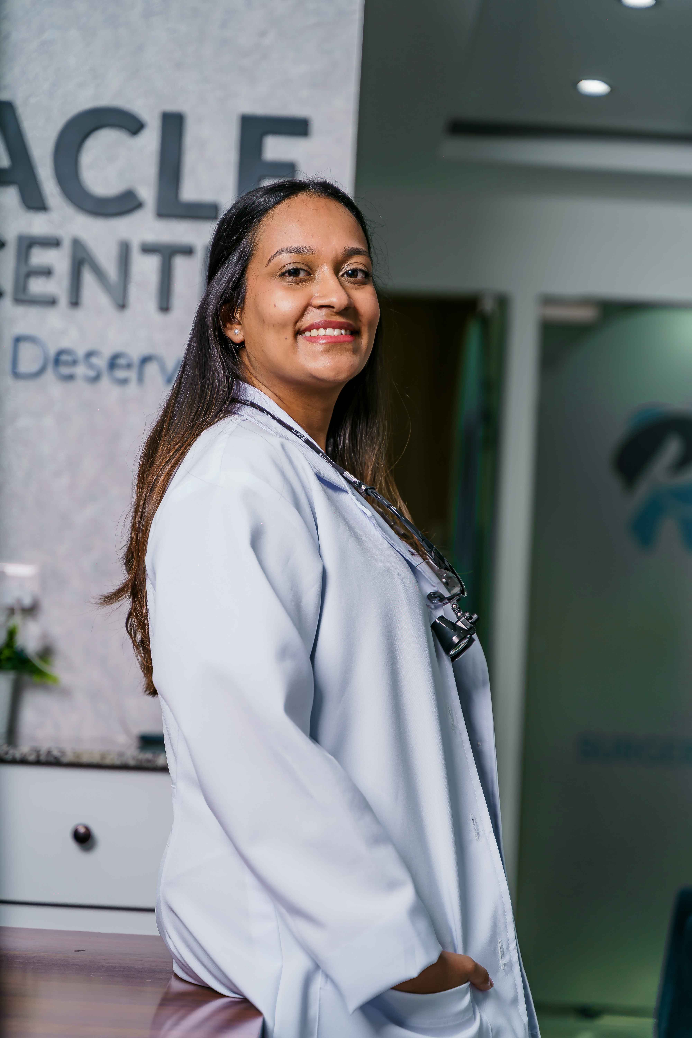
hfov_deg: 18.2
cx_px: 346
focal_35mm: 75
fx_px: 2162
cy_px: 519
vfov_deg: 27.0
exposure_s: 1/200
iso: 100
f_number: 2.8
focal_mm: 75
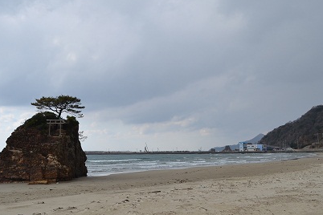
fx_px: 386
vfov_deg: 30.9
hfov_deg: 45.4
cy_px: 68
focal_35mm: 43
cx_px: 157
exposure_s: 1/250
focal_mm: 20
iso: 100
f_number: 8
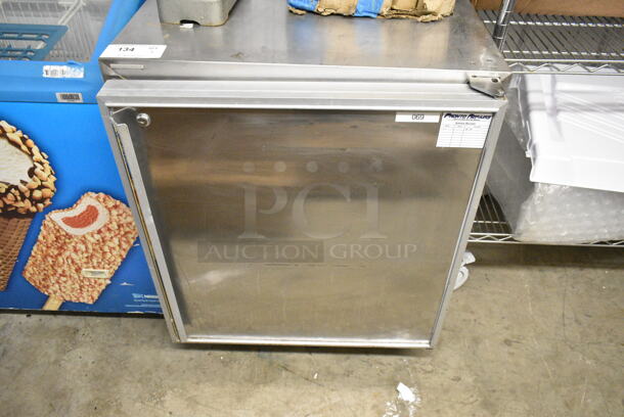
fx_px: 468
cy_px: 208
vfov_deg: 48.0
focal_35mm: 27
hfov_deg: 67.3
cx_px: 312
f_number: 5
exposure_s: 1/100
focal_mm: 18
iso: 6400
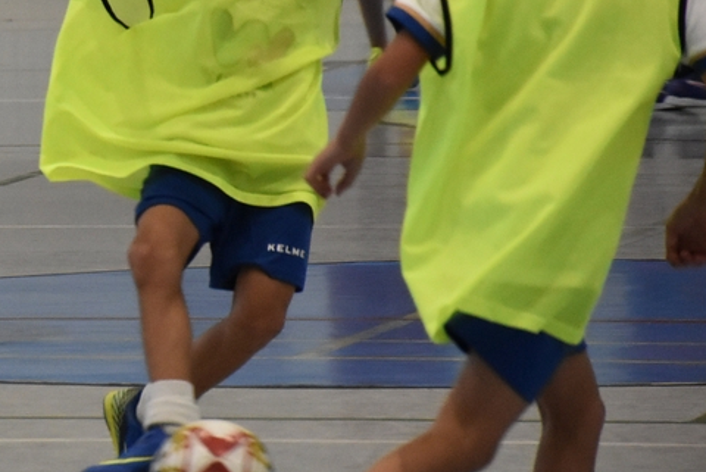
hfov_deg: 3.9
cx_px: -131
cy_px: 51
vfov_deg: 2.6
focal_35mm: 525
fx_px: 10305
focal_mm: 140
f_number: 5.6
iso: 3200
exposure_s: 1/320
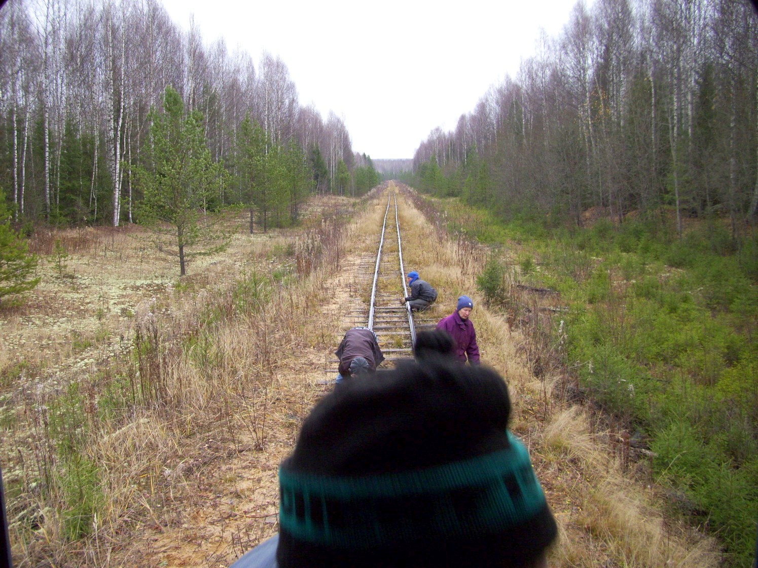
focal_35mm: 34
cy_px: 284
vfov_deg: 41.8
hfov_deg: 54.0
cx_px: 379
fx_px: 744
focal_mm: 5.7
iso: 125
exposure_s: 1/60
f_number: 2.9
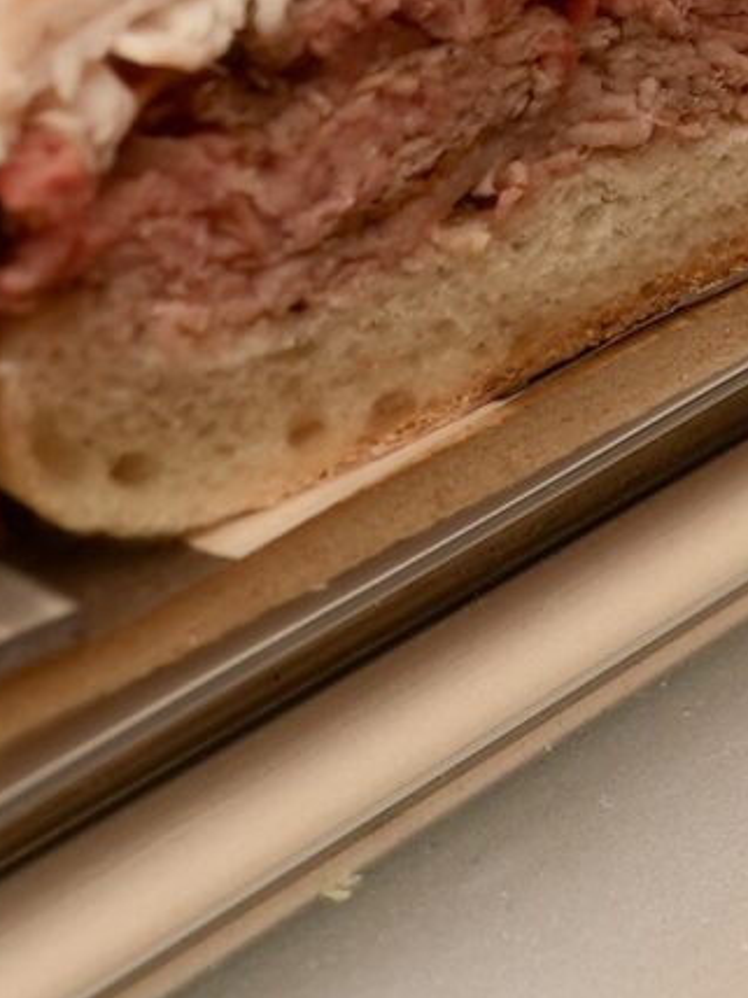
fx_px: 3976
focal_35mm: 138
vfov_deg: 12.6
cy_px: -958
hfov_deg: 9.7
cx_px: 1661
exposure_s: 1/160
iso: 320
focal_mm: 24
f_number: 5
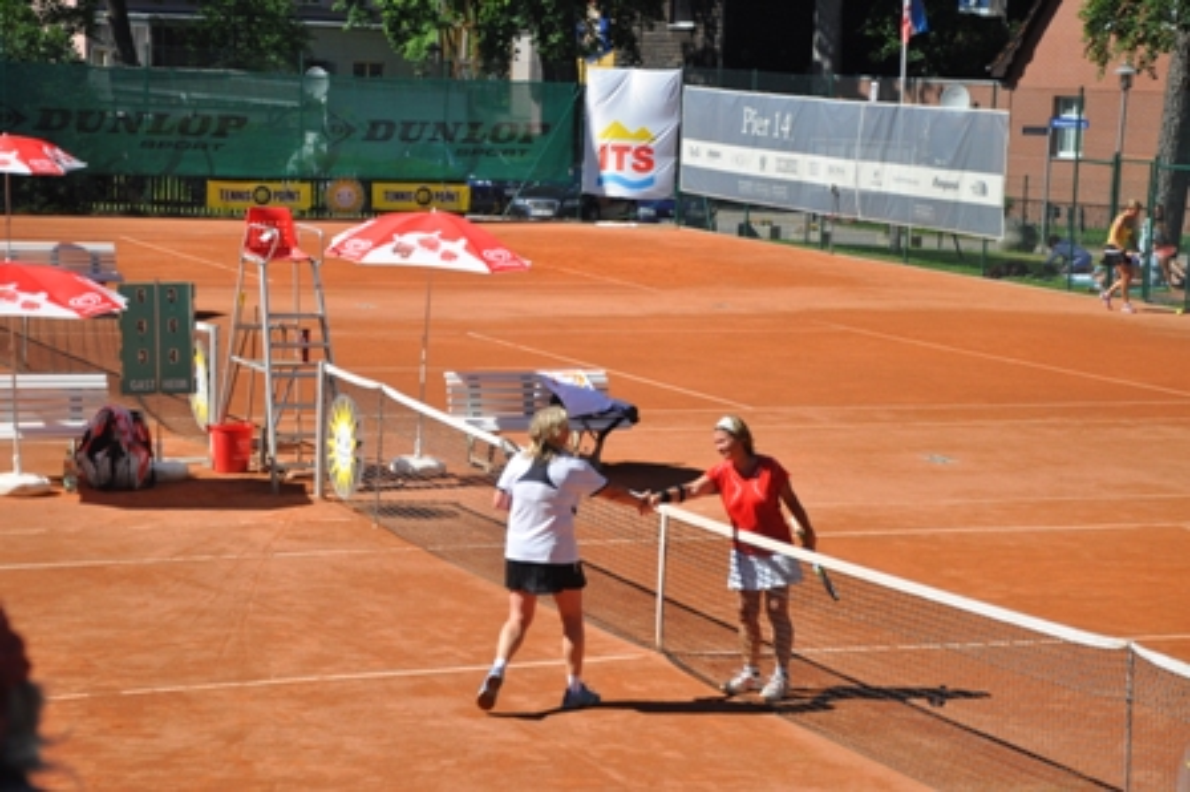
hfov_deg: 20.6
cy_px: 396
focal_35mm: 99
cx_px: 595
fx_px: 3270
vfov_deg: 13.8
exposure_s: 1/1600
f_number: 6.3
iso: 400
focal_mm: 66
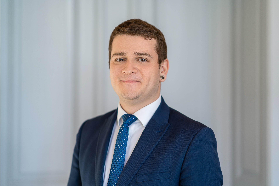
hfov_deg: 23.9
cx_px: 140
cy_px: 93
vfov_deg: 16.1
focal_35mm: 85
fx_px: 659
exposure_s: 1/500
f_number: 1.4
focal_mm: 85
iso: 100
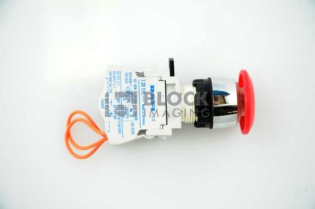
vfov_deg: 11.4
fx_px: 1049
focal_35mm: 120
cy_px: 104
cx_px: 158
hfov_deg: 17.1
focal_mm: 120
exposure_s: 1/100
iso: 800
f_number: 7.1
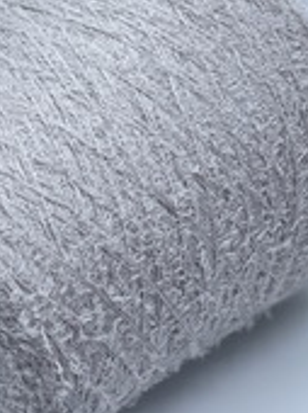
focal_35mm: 181
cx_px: 63
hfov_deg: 8.2
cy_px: 172
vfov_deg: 10.9
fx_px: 2153
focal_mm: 7.5
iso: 25
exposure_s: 1/222
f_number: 2.2
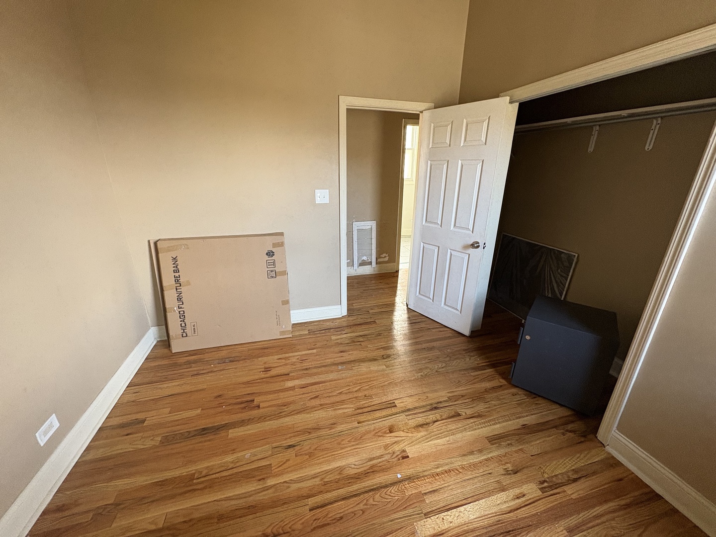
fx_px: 290
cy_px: 268
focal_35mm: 14
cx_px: 358
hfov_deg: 102.1
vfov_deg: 85.7
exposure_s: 1/65
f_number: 2.2
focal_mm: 2.22
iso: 200
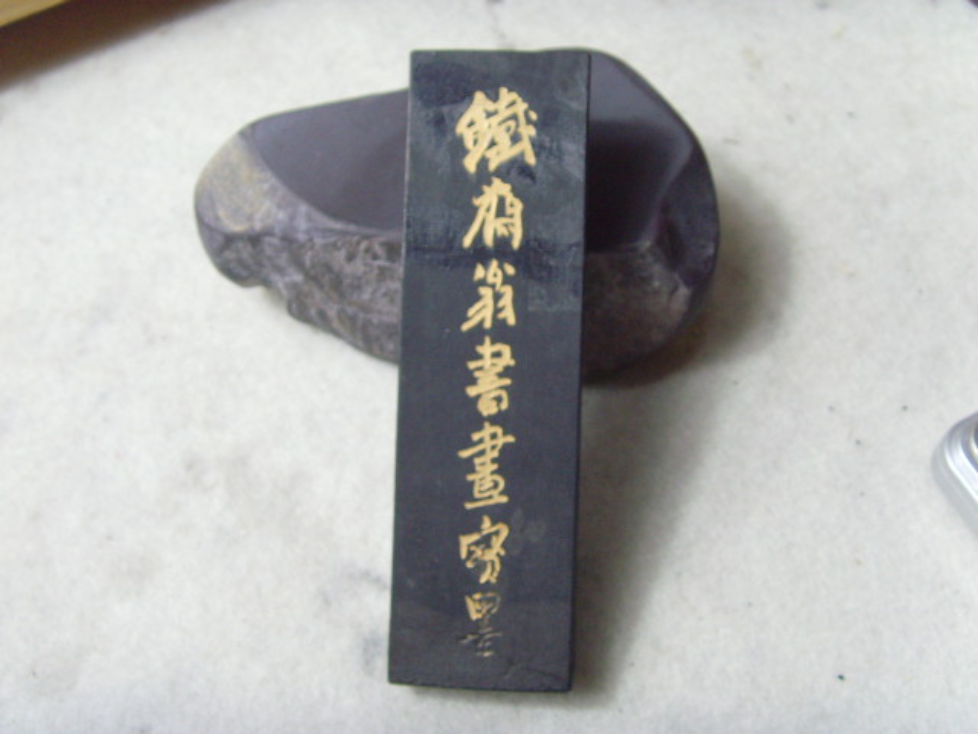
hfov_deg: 47.9
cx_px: 489
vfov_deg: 36.8
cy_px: 367
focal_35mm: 39
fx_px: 1102
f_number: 3.5
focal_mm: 6.6
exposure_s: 1/30
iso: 200
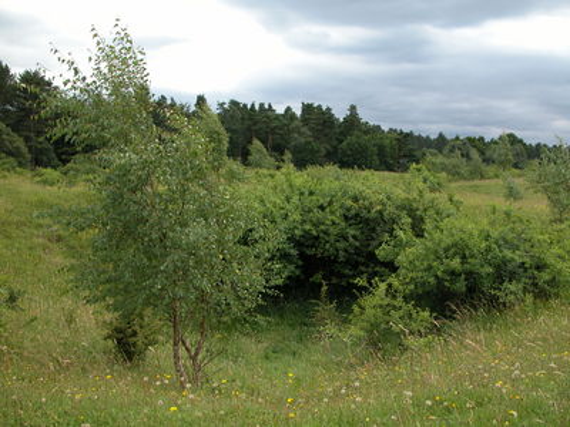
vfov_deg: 40.7
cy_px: 214
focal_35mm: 35
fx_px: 576
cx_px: 285
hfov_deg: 52.6
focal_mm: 8.9
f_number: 5.6
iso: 100
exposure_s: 1/218
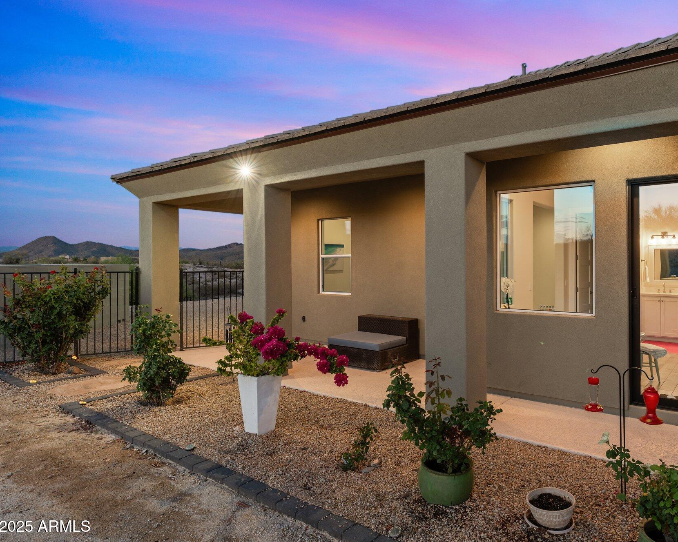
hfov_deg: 71.6
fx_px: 462
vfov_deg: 60.8
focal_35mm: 23
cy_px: 273
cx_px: 415
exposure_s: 1/3
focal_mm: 19.9
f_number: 8
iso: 400
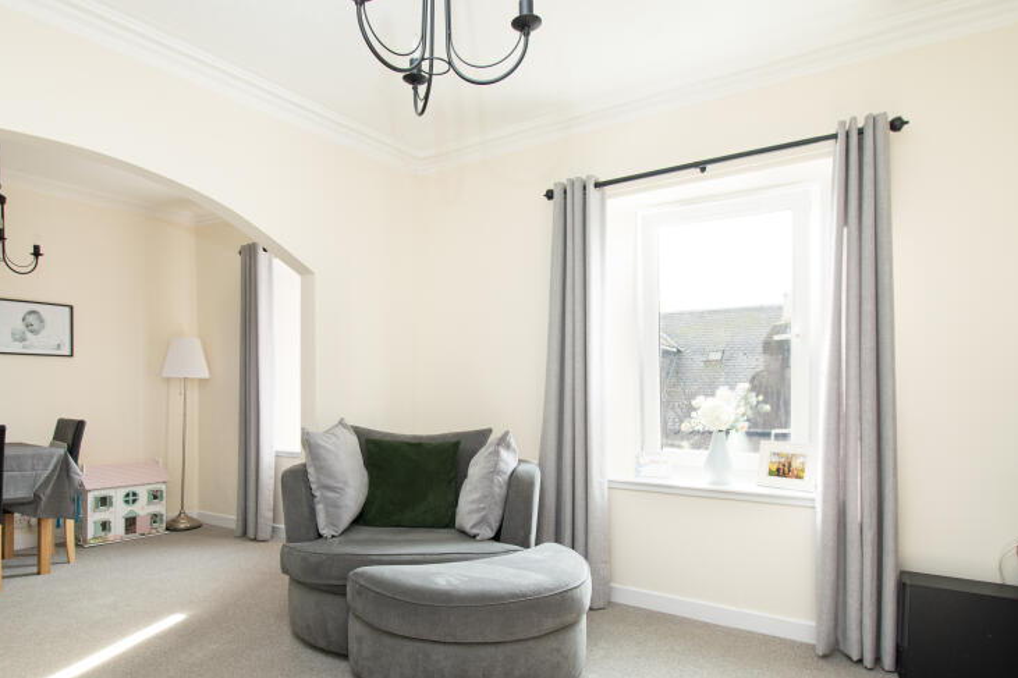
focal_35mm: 21
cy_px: 397
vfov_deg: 59.1
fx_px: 594
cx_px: 457
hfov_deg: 81.0
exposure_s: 1/15
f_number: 8
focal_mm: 10
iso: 320
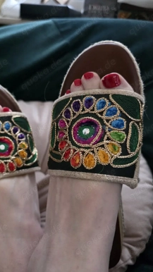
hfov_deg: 44.0
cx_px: 56
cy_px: 137
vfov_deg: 71.9
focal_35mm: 26
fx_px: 188
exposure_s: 1/40
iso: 1250
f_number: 1.7
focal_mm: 6.3
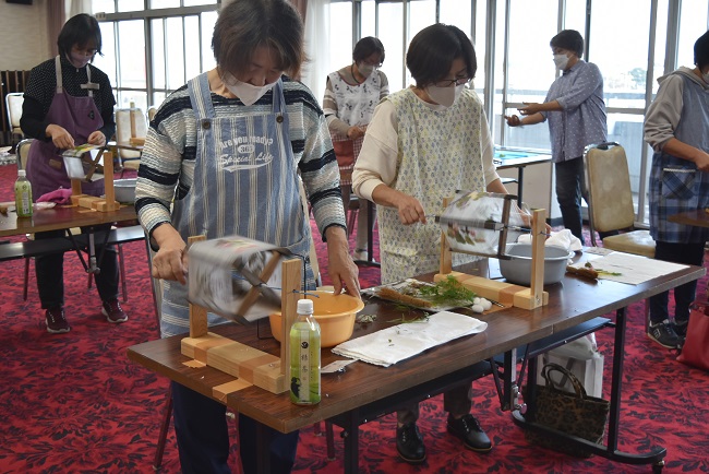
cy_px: 237
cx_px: 354
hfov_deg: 43.6
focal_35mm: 45
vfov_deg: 29.9
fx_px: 887
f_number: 5
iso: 400
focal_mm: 30
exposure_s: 1/100
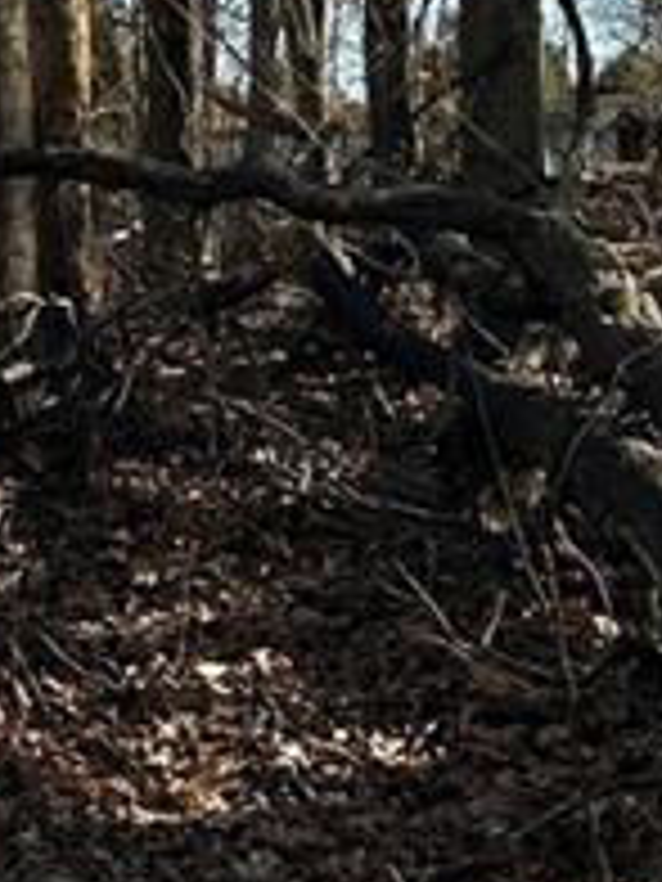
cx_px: -32
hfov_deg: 14.2
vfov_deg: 19.1
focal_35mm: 102
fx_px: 2601
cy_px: 220
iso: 50
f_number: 1.5
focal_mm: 5.7
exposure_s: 1/827
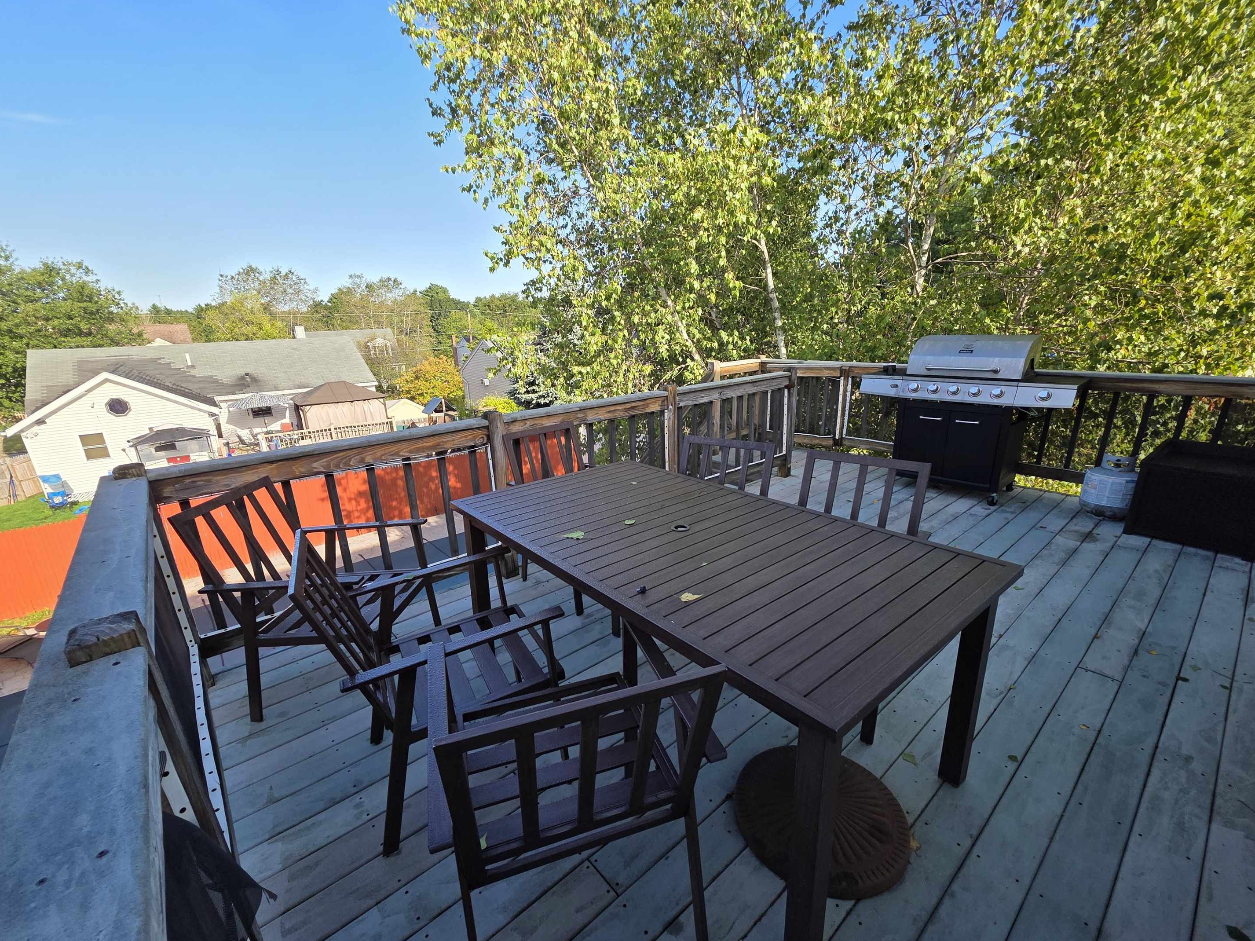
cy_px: 497
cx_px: 622
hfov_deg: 102.1
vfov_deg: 85.6
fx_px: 508
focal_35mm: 14
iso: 40
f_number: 1.9
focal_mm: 2.2
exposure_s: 1/767
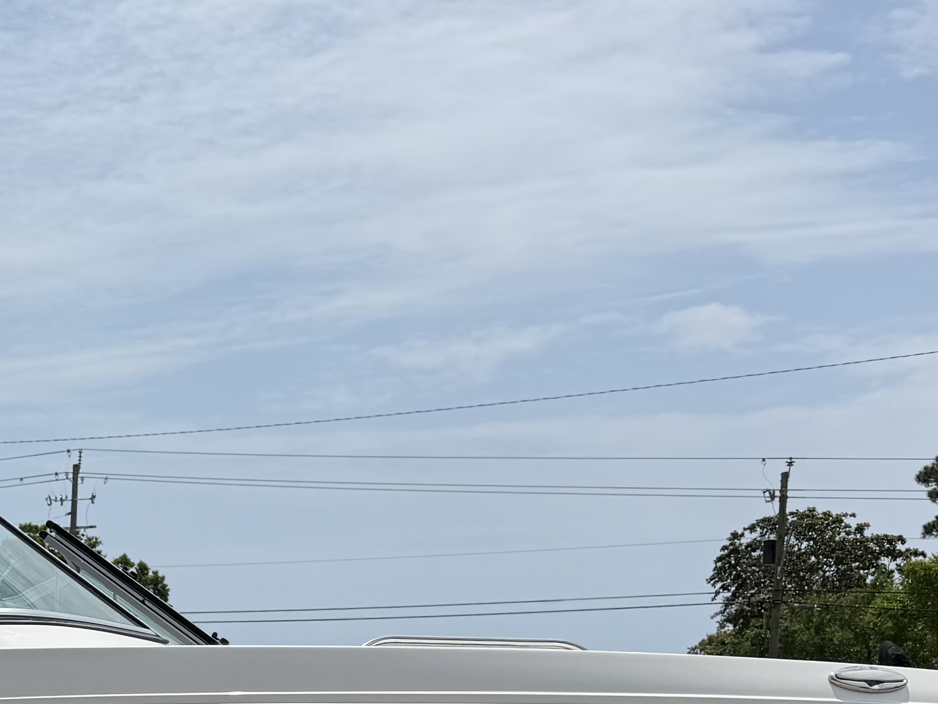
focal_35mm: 70
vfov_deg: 19.7
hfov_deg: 25.7
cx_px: -93
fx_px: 1897
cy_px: 855
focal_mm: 6.76
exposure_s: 1/10309
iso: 80
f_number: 1.78
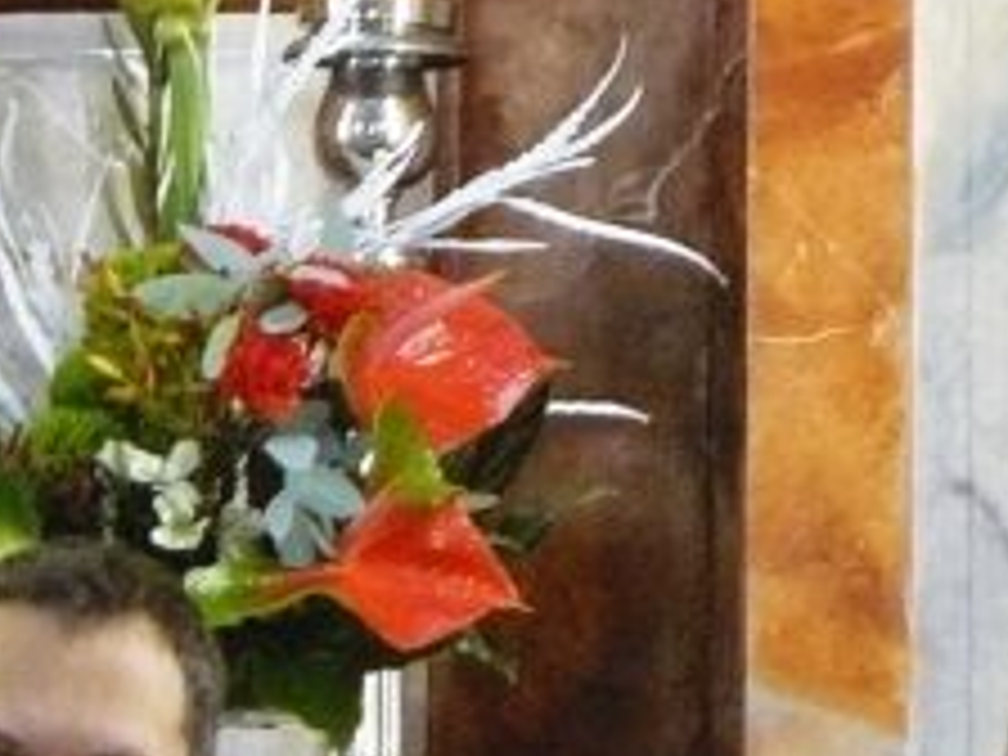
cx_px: 144
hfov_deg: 2.9
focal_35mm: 680
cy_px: 958
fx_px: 19801
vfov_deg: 2.2
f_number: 3.3
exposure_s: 1/20
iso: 400
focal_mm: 32.9
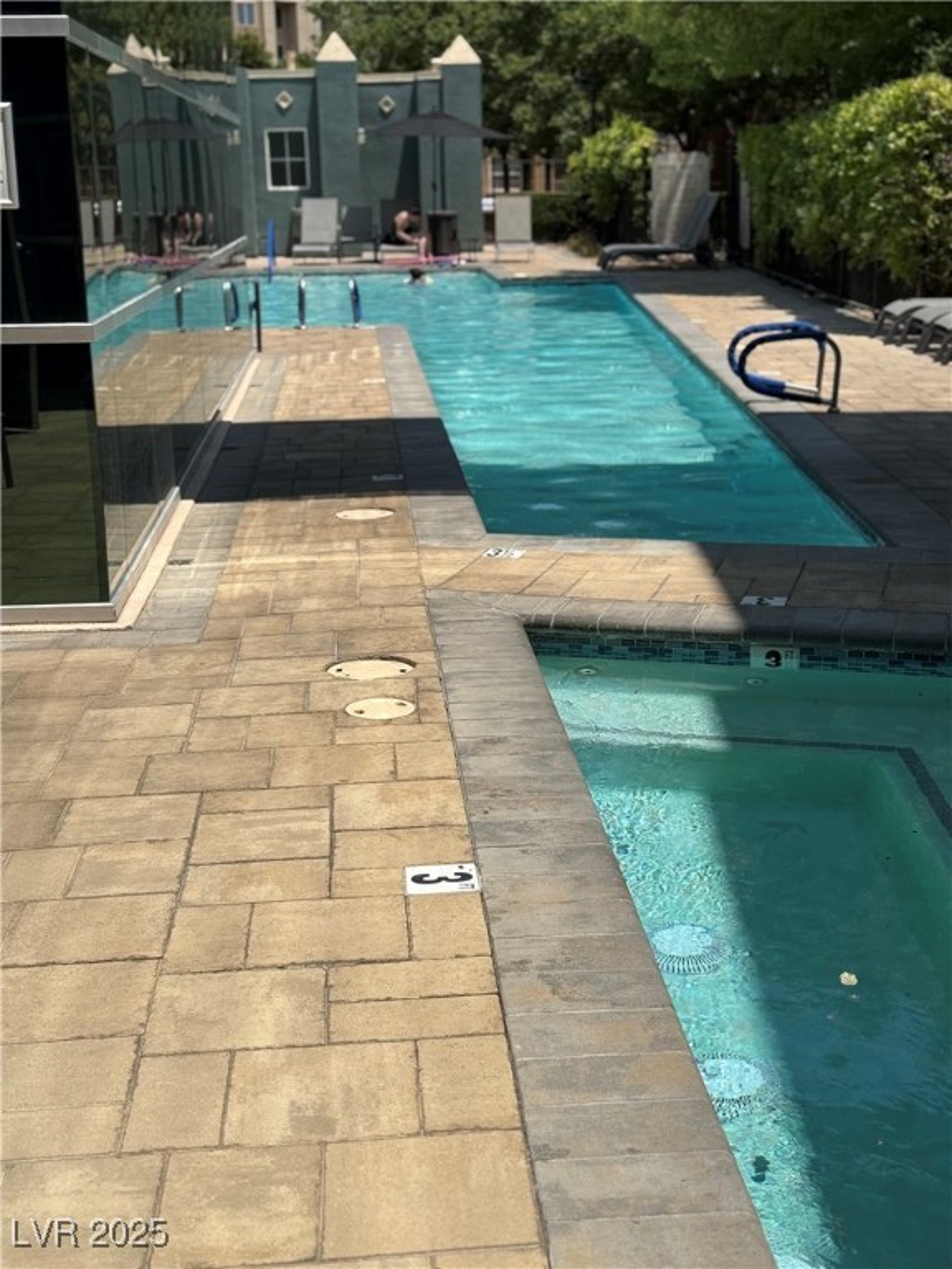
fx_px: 1760
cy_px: 634
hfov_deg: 30.3
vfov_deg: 39.7
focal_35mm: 48
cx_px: 476
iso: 64
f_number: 1.78
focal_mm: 6.76
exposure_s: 1/8772
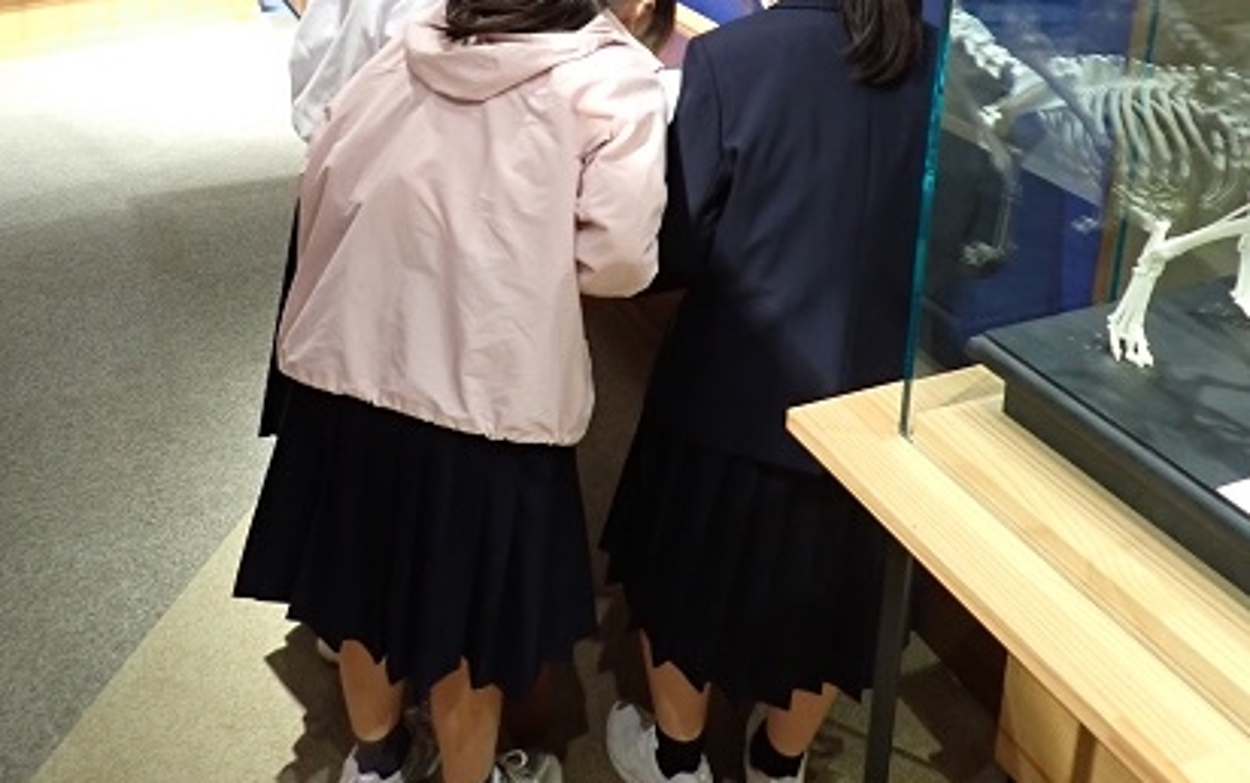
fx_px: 1227
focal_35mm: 36
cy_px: 46
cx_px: 616
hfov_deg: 54.0
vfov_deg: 33.1
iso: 400
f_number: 2
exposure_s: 1/30
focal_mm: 4.5
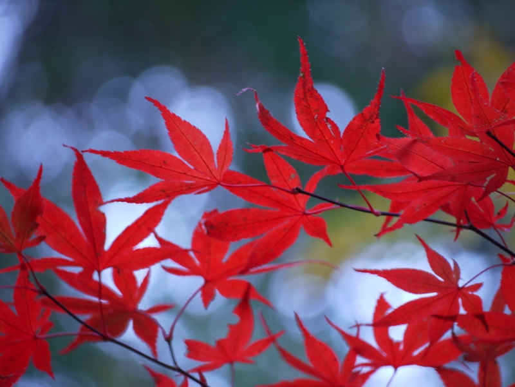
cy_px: 194
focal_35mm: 400
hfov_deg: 5.0
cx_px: 258
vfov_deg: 3.7
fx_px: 5951
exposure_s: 1/15
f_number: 5.6
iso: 100
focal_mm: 200
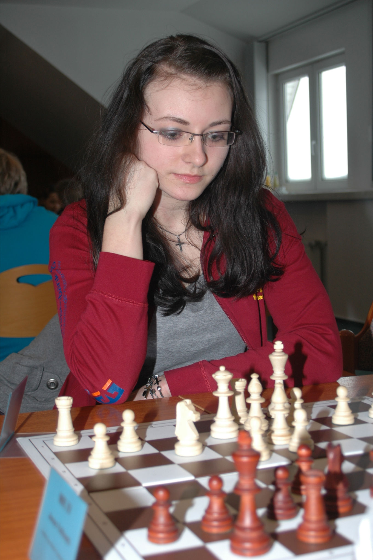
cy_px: 280
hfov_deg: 23.7
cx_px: 186
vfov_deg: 35.1
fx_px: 887
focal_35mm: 57
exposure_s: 1/60
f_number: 5
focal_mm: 38
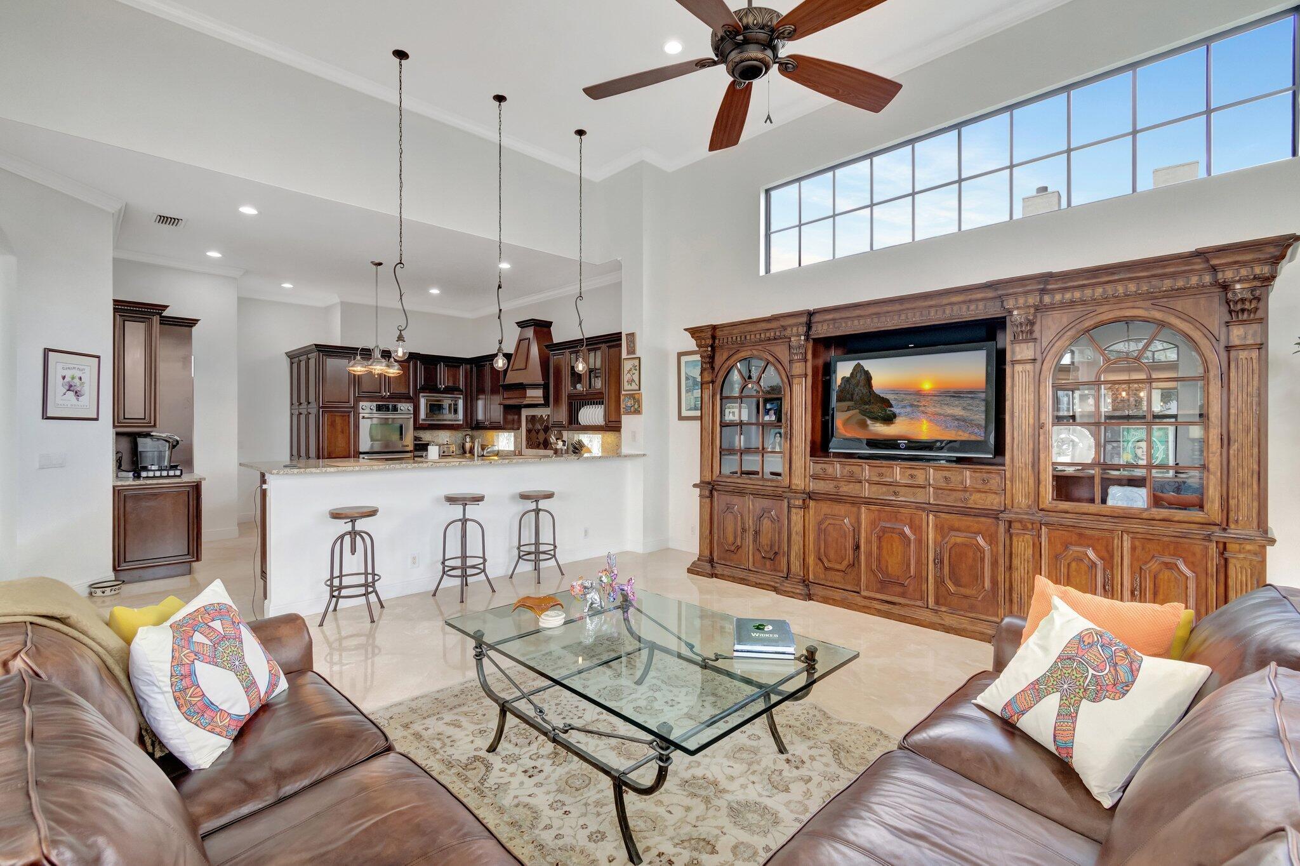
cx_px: 650
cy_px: 433
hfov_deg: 100.4
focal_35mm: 15
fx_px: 541
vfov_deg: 77.3
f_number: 8
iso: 1000
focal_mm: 10
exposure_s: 1/30
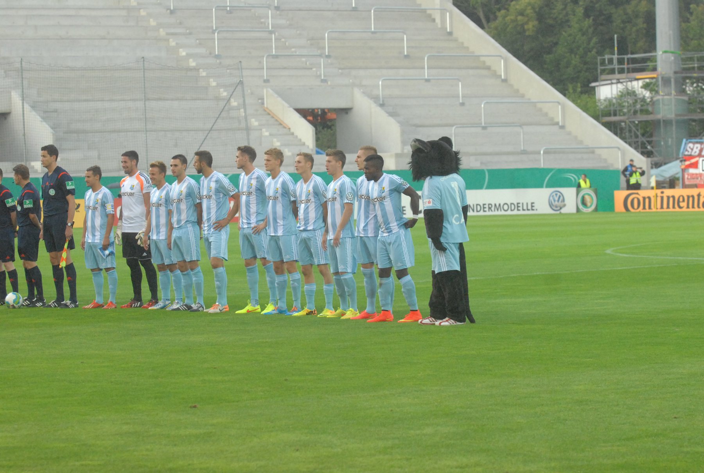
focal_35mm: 138
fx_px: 2704
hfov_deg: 14.8
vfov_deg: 10.0
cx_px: 352
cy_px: 236
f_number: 5
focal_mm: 92
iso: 1600
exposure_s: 1/500
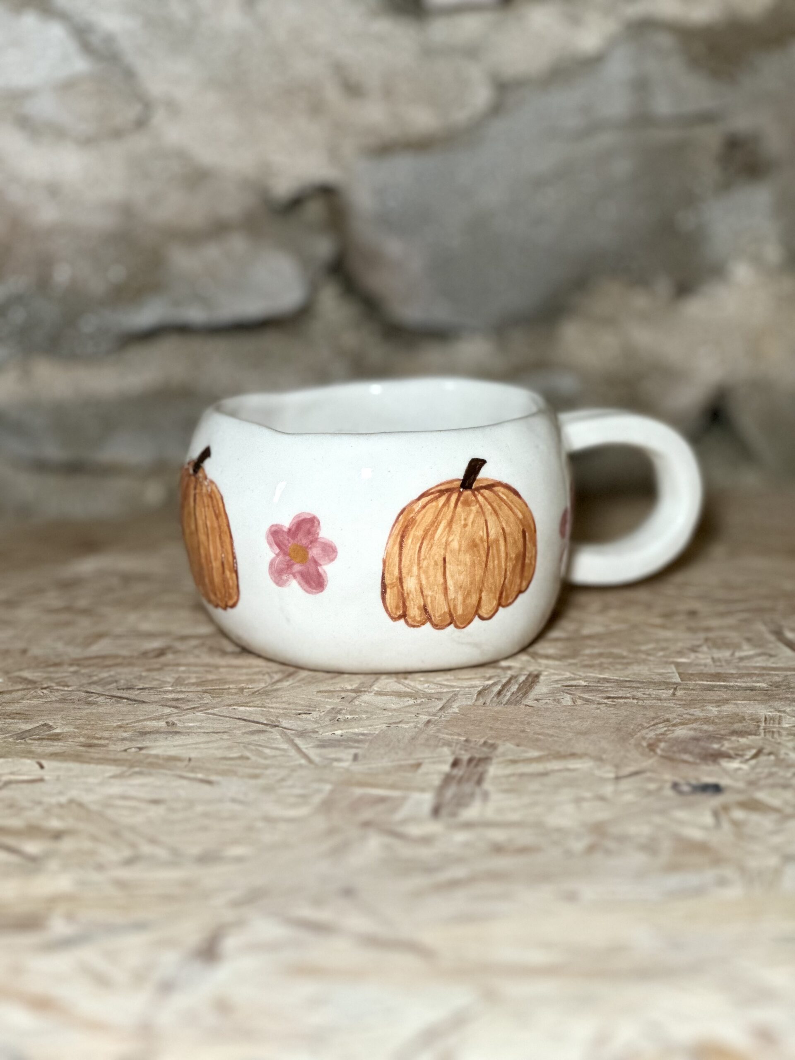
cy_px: 530
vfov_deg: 25.3
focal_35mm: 77
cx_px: 398
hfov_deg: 19.1
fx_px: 2358
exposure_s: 1/40
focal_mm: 9
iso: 200
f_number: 2.8
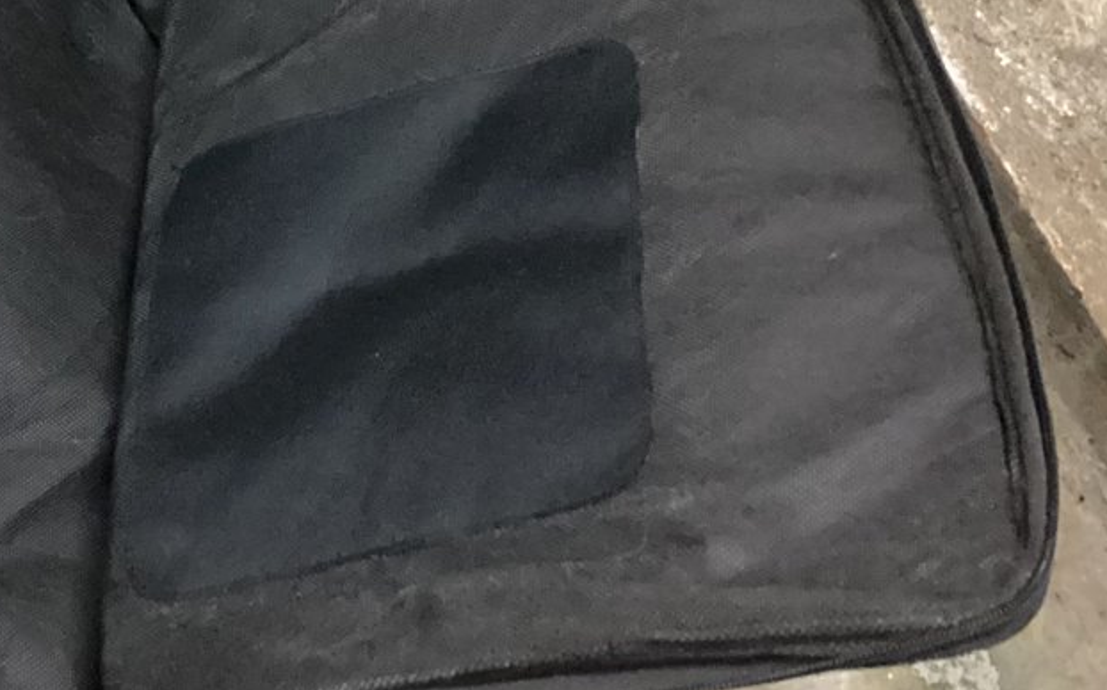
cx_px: 69
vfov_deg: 16.0
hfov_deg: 24.9
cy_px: -1
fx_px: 2412
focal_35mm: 80
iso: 800
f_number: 2.4
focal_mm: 3.3
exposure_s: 1/20
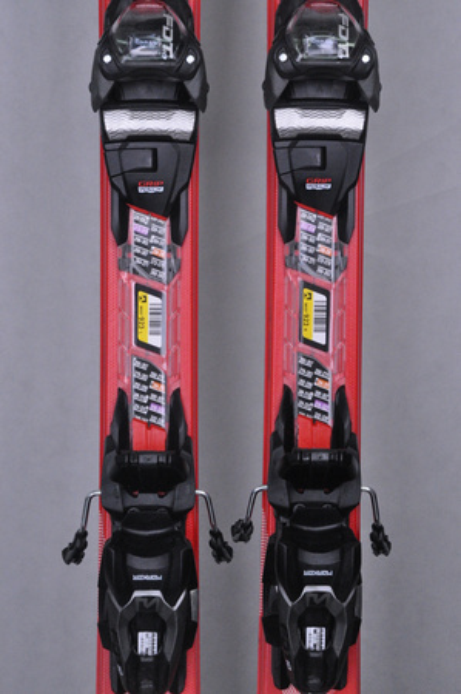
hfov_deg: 12.2
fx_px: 2166
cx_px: 230
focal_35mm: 112
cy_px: 347
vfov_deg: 18.2
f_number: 9.5
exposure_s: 1/125
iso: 3200
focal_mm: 75
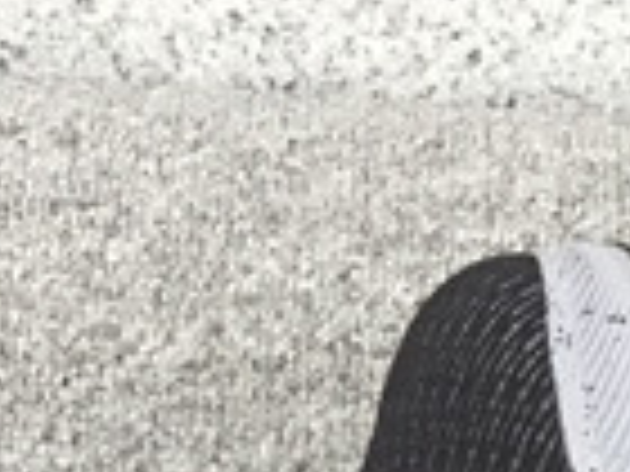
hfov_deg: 9.8
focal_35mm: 199
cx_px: 801
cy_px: 1468
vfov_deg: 6.7
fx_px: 3622
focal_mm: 3.3
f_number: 2.4
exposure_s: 1/100
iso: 40
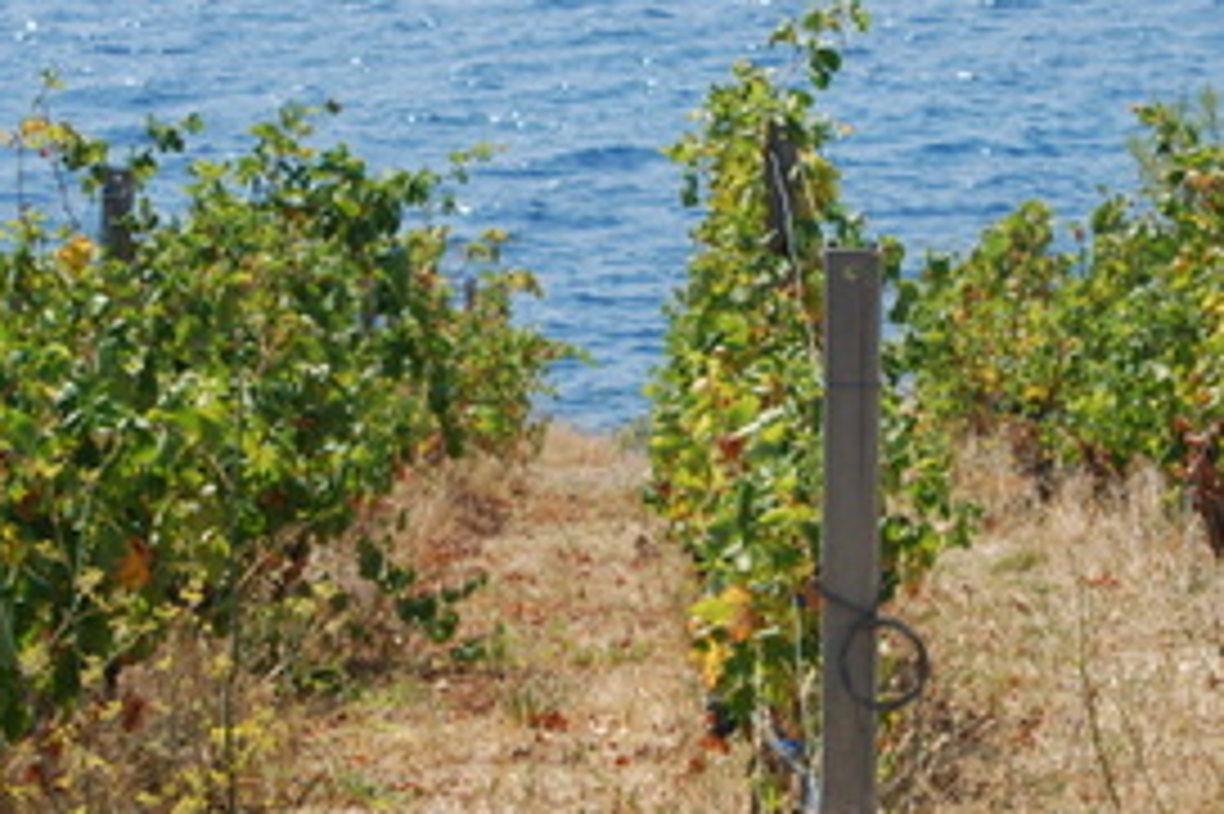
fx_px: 4957
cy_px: 519
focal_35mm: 146
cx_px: 724
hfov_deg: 14.1
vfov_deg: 9.4
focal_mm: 55
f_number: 10
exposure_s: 1/200
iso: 200
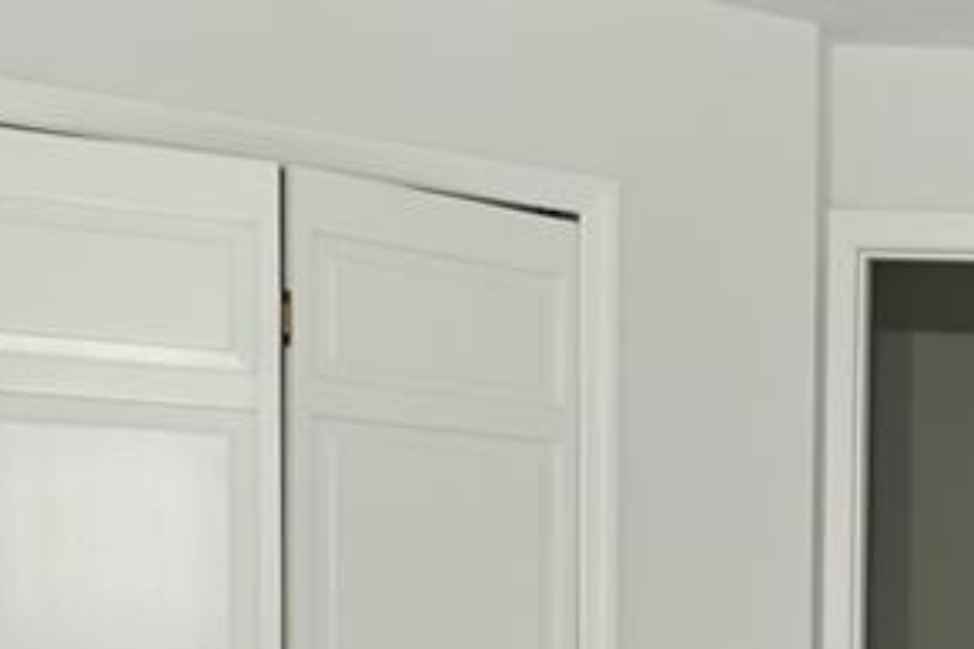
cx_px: 1369
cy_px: 713
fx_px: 2083
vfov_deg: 17.1
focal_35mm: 77
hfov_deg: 22.6
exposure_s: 1/200
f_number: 4
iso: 100
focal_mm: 14
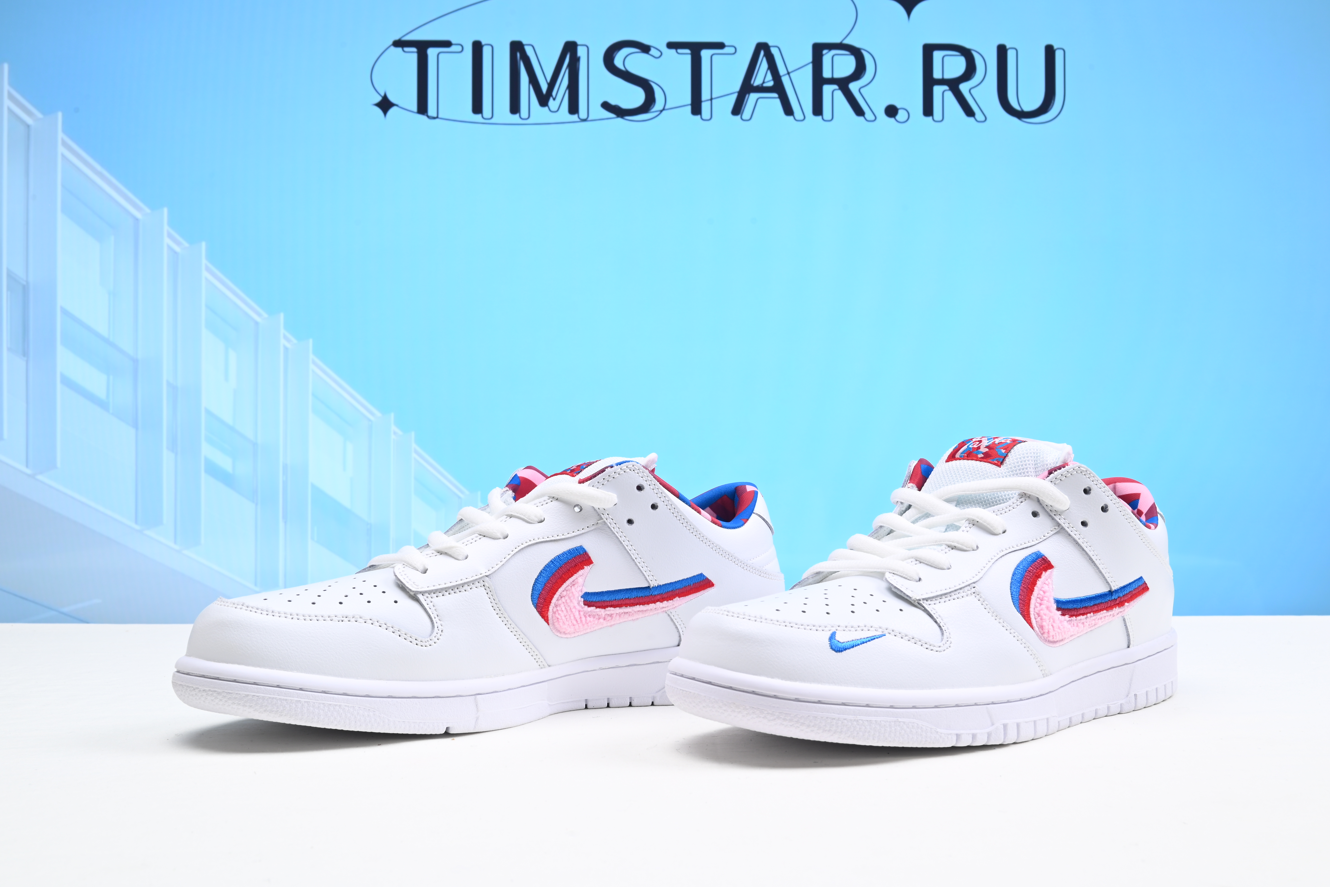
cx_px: 660
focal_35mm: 40
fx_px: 1478
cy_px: 433
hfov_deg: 48.5
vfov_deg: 33.4
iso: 100
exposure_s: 1/2
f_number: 16
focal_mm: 39
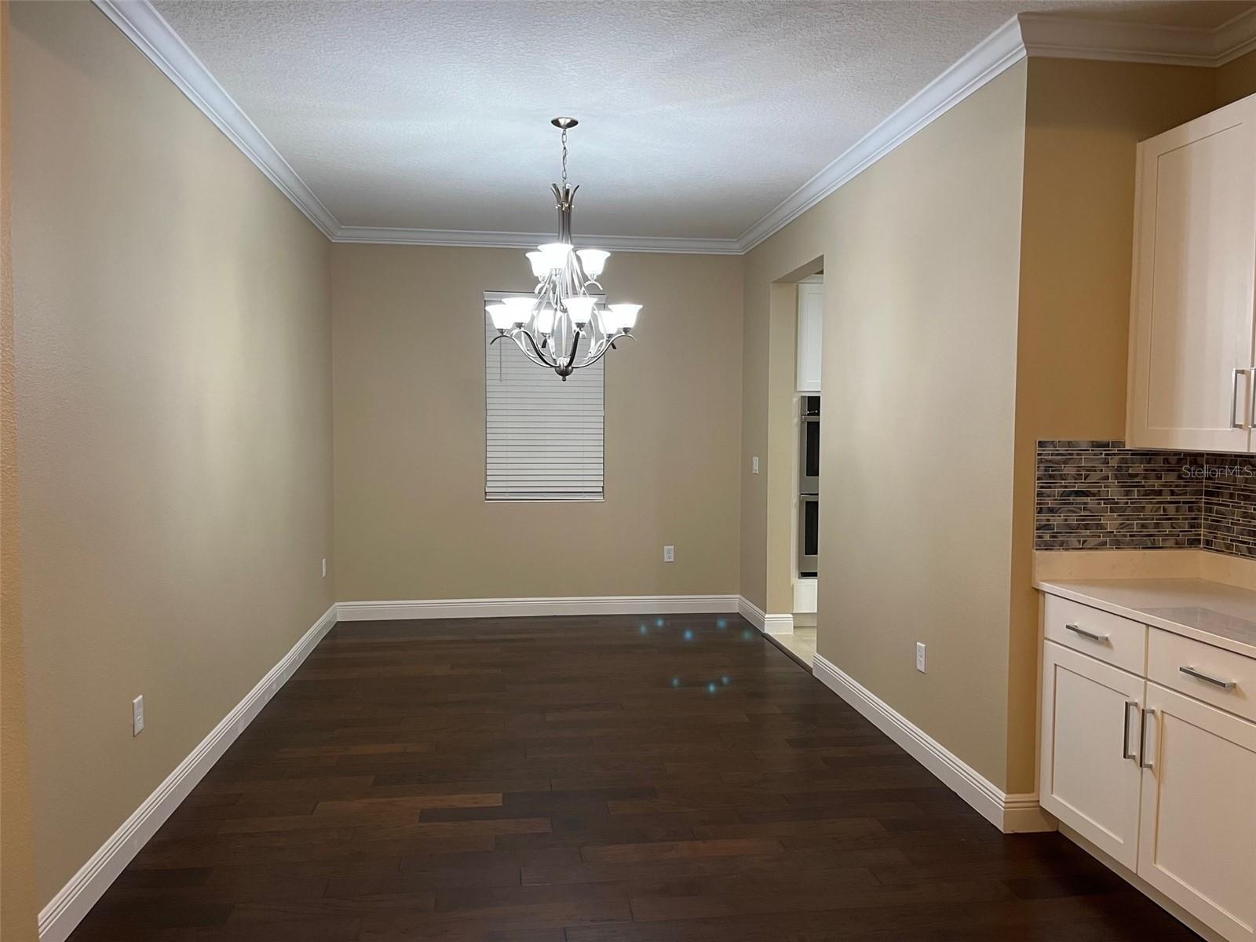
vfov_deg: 53.1
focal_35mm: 26
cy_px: 471
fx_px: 943
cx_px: 628
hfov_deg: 67.3
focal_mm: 5.1
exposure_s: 1/60
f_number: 1.6
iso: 100
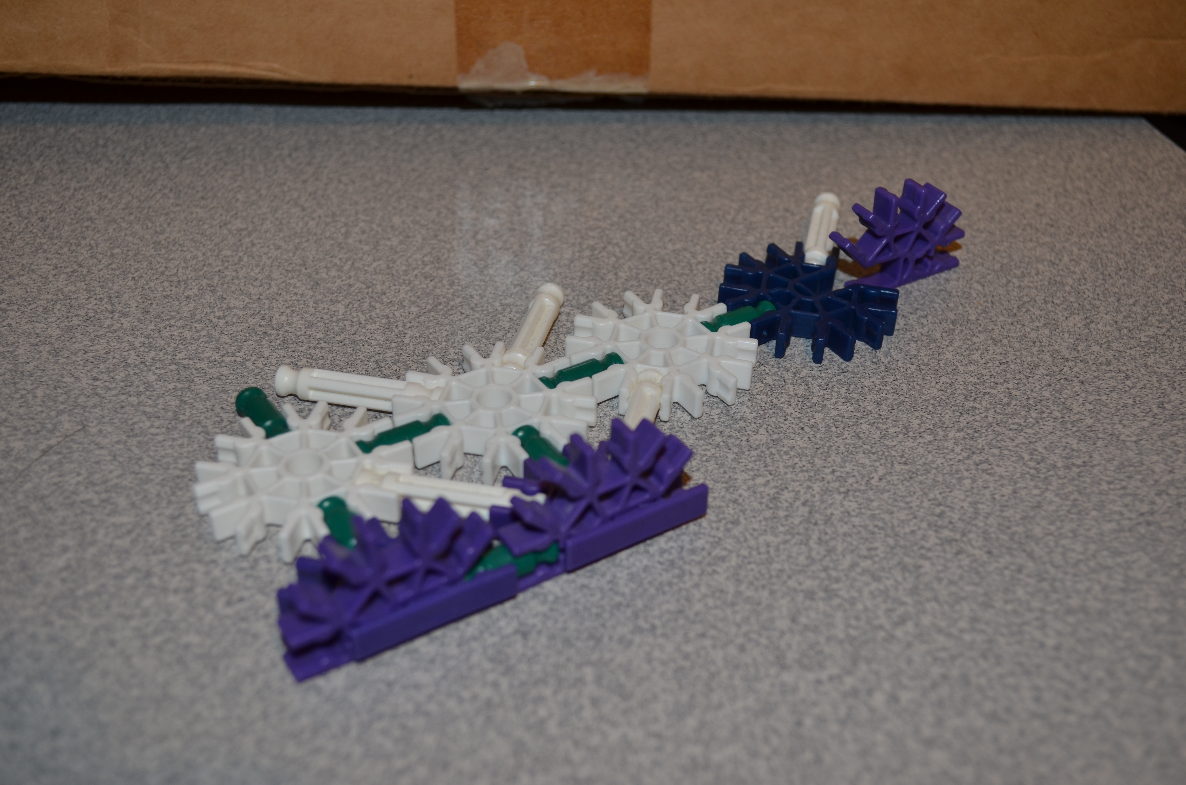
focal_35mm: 42
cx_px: 593
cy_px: 392
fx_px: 1381
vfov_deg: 31.8
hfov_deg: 46.5
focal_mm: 28
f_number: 5.6
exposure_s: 1/30
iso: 200
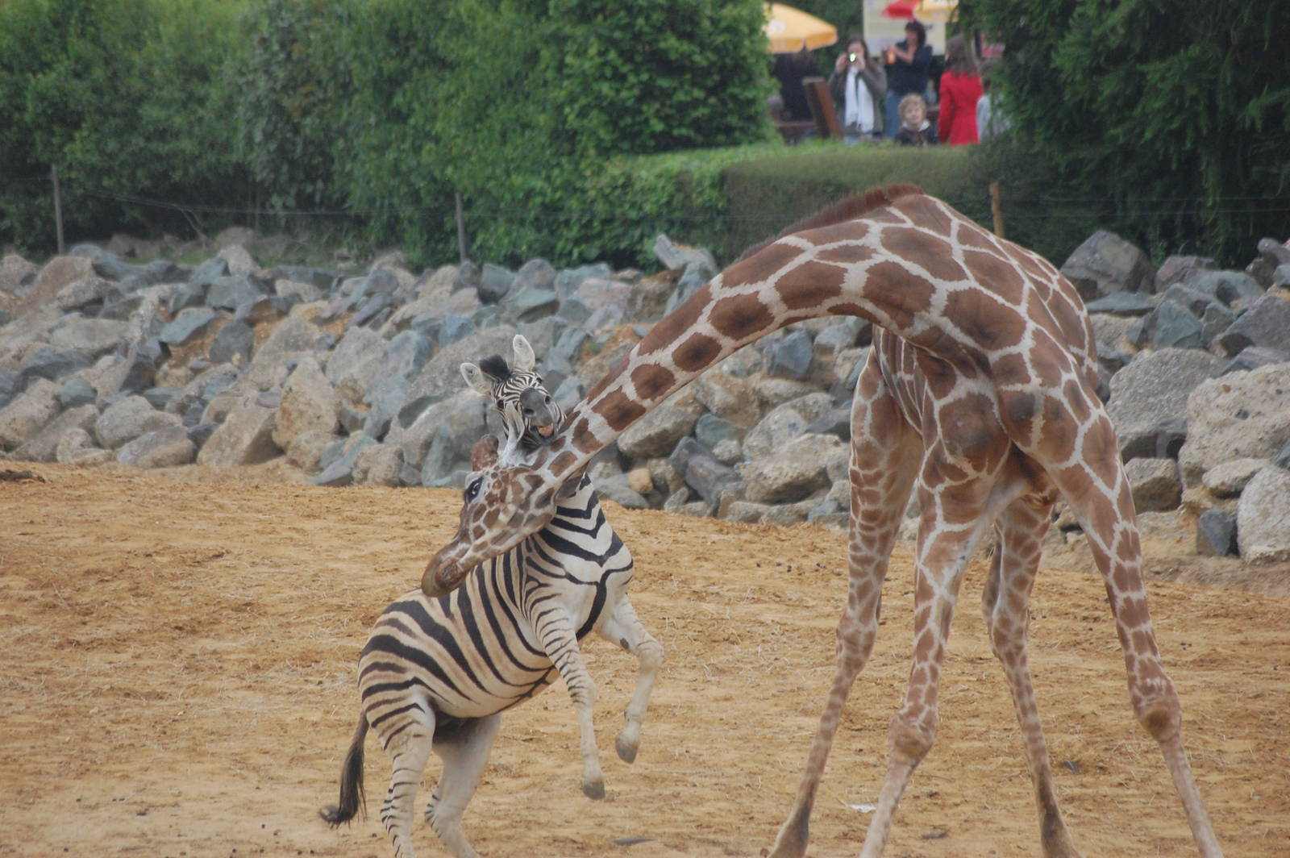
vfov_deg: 4.6
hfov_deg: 6.9
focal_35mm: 300
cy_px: 429
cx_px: 645
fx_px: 10741
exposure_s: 1/400
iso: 800
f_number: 5.6
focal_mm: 200
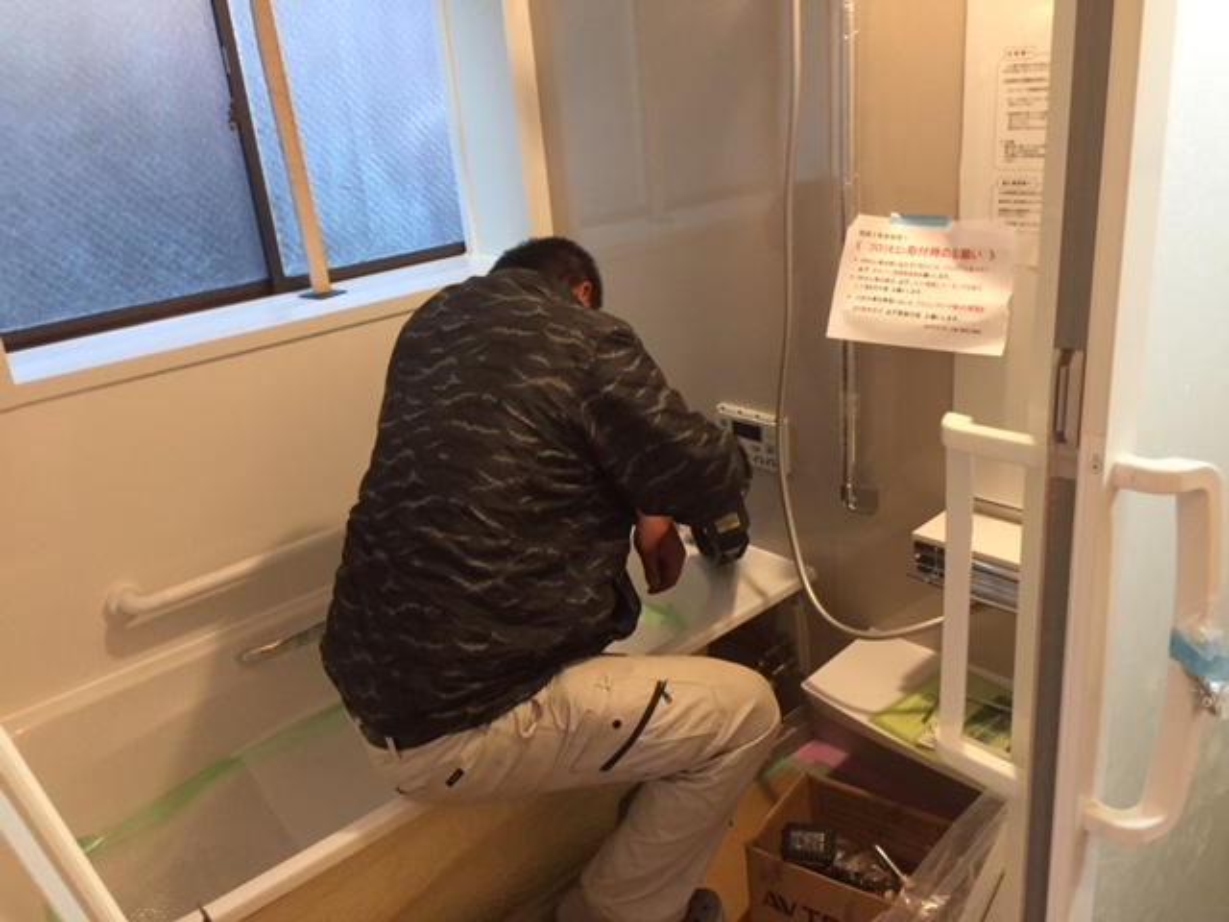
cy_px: 461
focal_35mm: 29
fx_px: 1030
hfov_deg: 61.7
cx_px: 614
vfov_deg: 48.2
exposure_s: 1/25
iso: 250
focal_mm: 4.15
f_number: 2.2
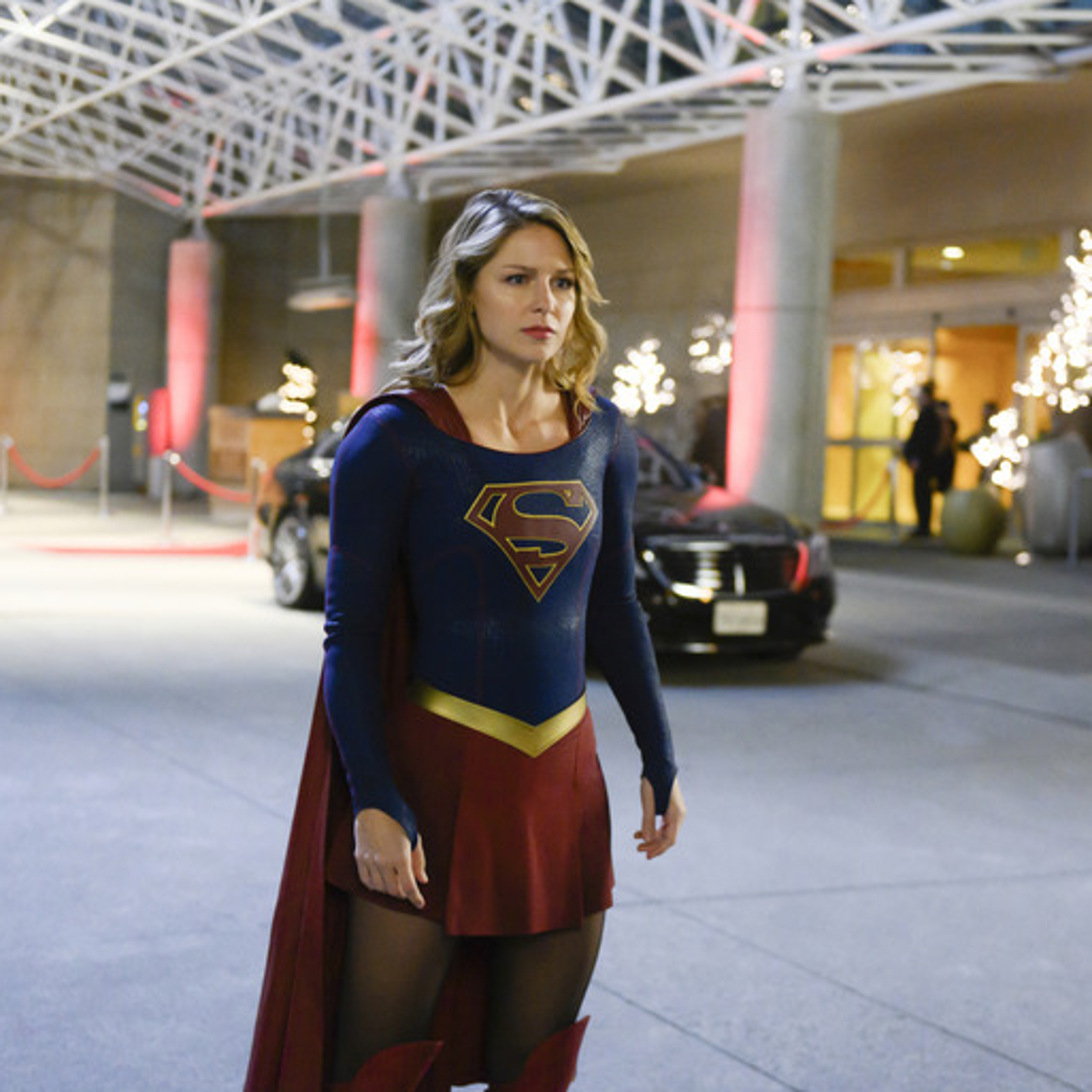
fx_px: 2213
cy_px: 545
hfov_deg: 27.7
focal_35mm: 62
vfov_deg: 27.7
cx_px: 549
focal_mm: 48
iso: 6400
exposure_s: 1/125
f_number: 2.8
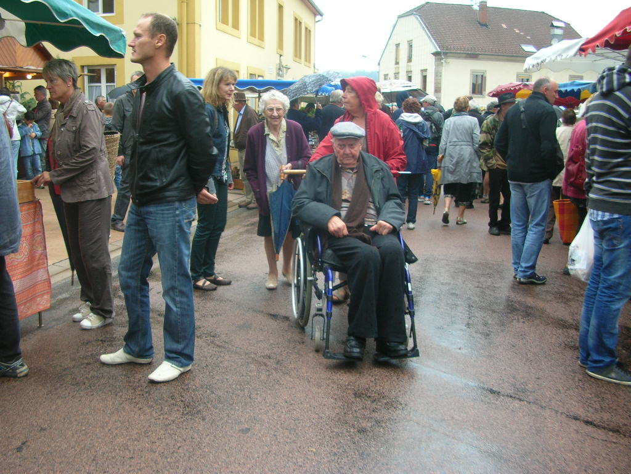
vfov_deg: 40.7
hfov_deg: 52.6
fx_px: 638
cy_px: 237
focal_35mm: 35
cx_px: 316
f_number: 2.8
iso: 50
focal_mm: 5.8
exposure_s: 1/35.5
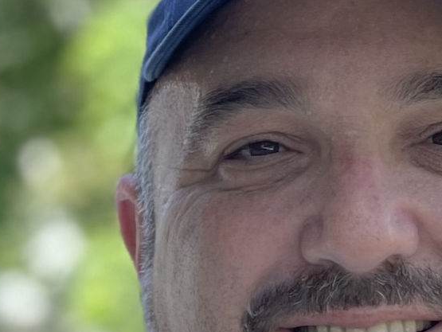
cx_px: 374
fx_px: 2466
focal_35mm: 193
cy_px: 284
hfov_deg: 10.2
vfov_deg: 7.7
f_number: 2.2
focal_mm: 7.5
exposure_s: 1/125
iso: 20
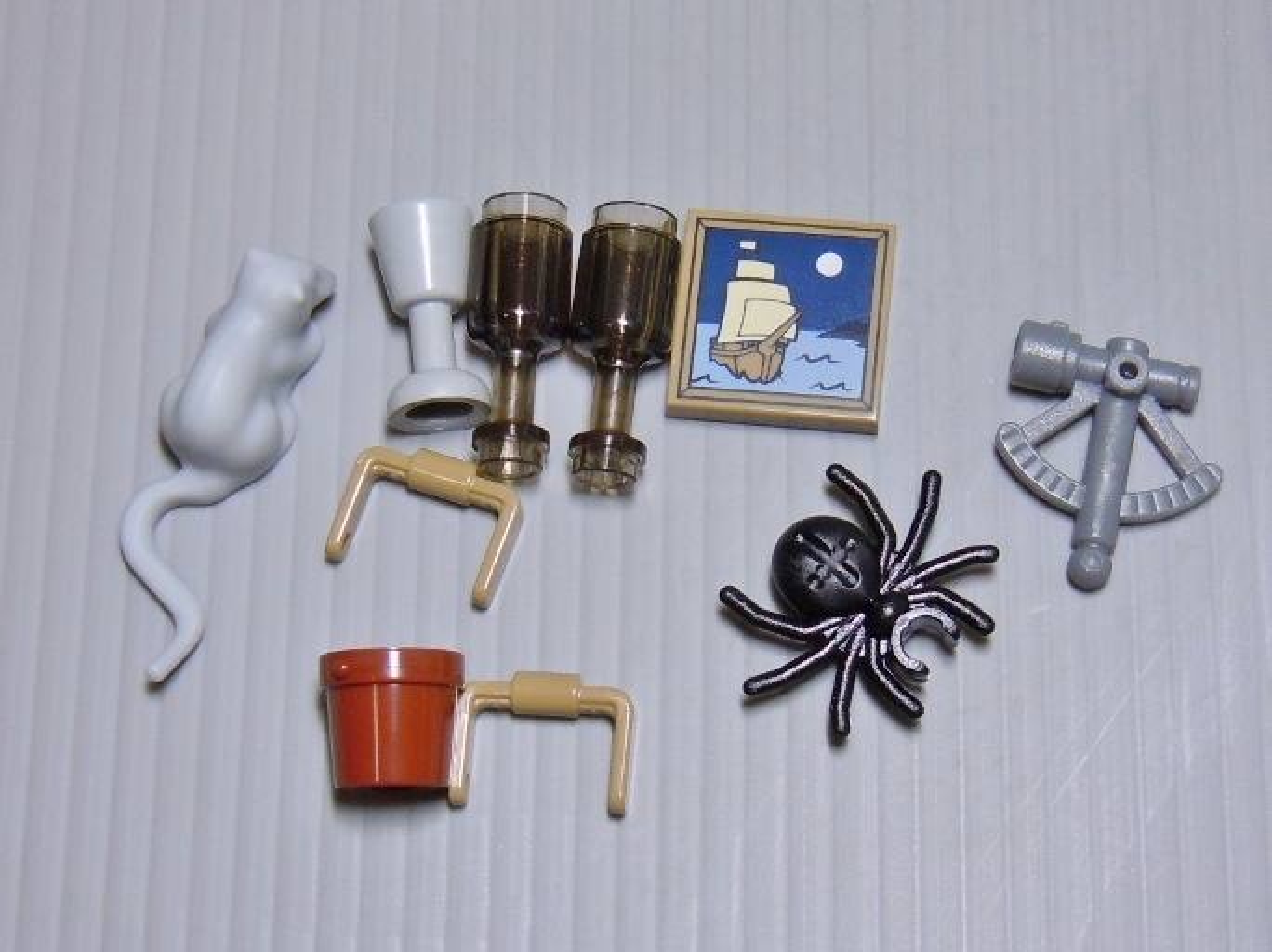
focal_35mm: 59
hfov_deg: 32.7
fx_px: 2166
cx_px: 636
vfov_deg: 24.8
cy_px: 476
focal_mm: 10.6
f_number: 4
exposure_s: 1/25
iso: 200
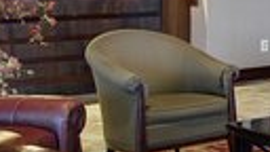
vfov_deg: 10.7
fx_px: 795
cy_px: -46
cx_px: 601
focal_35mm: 111
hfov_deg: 14.5
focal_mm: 17
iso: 200
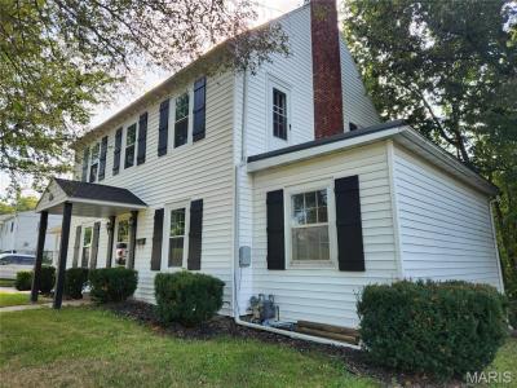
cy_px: 194
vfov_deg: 58.9
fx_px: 344
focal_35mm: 23
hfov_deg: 73.9
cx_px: 258
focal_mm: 5.4
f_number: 1.8
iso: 20
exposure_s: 1/425
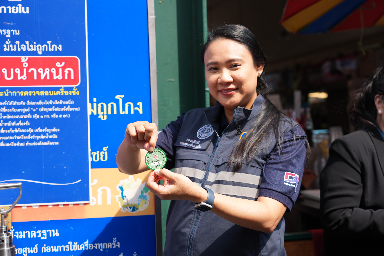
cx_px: 192
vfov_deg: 22.6
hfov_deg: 33.4
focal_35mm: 60
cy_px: 128
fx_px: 640
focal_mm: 60
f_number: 4.5
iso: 100
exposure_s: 1/200
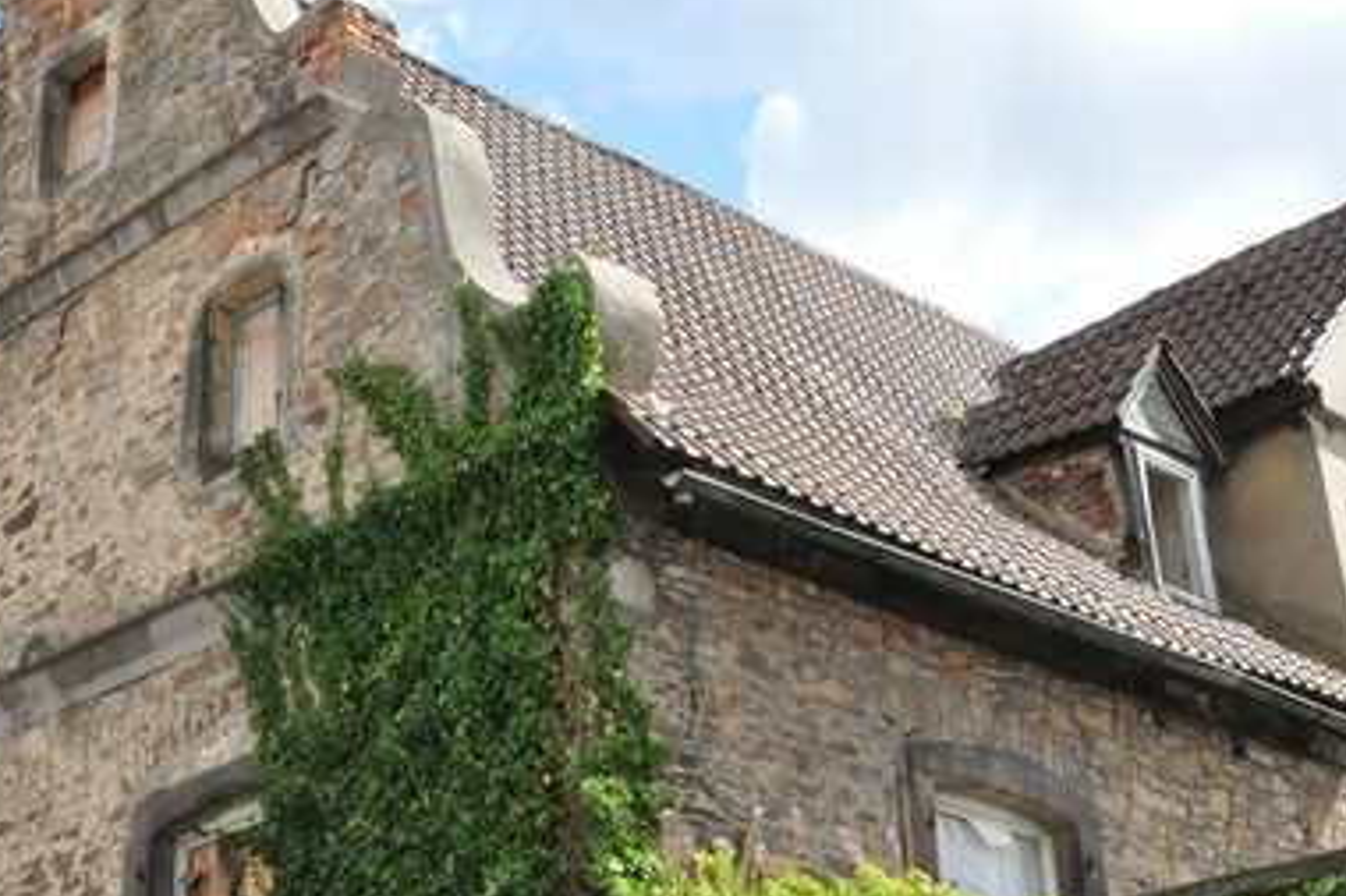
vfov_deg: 19.2
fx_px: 2653
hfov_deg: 28.5
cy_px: 452
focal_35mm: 71
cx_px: 613
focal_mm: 30
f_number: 16
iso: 2500
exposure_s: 1/1000
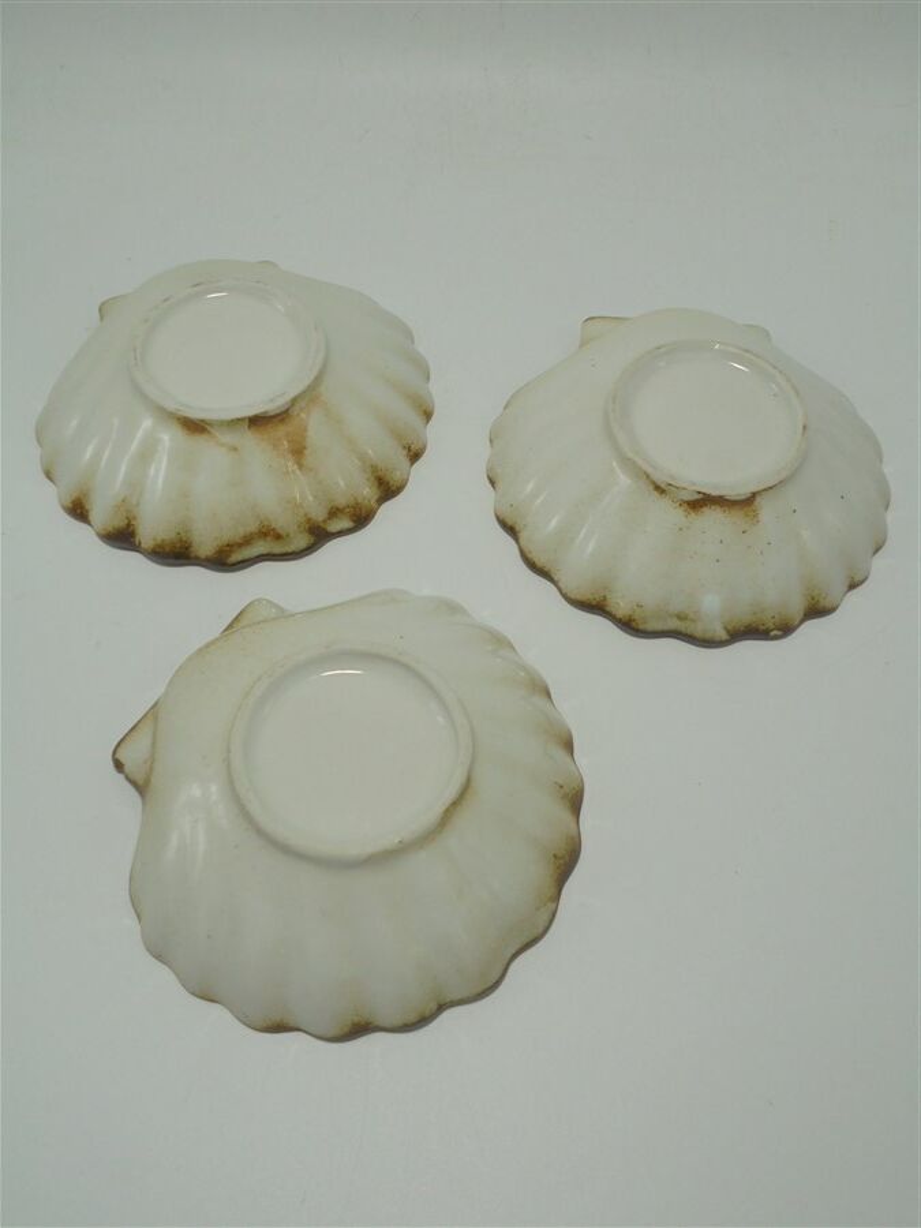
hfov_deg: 41.8
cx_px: 460
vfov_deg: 54.0
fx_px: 1206
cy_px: 614
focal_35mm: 34
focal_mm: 6.1
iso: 100
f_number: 4
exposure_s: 1/100
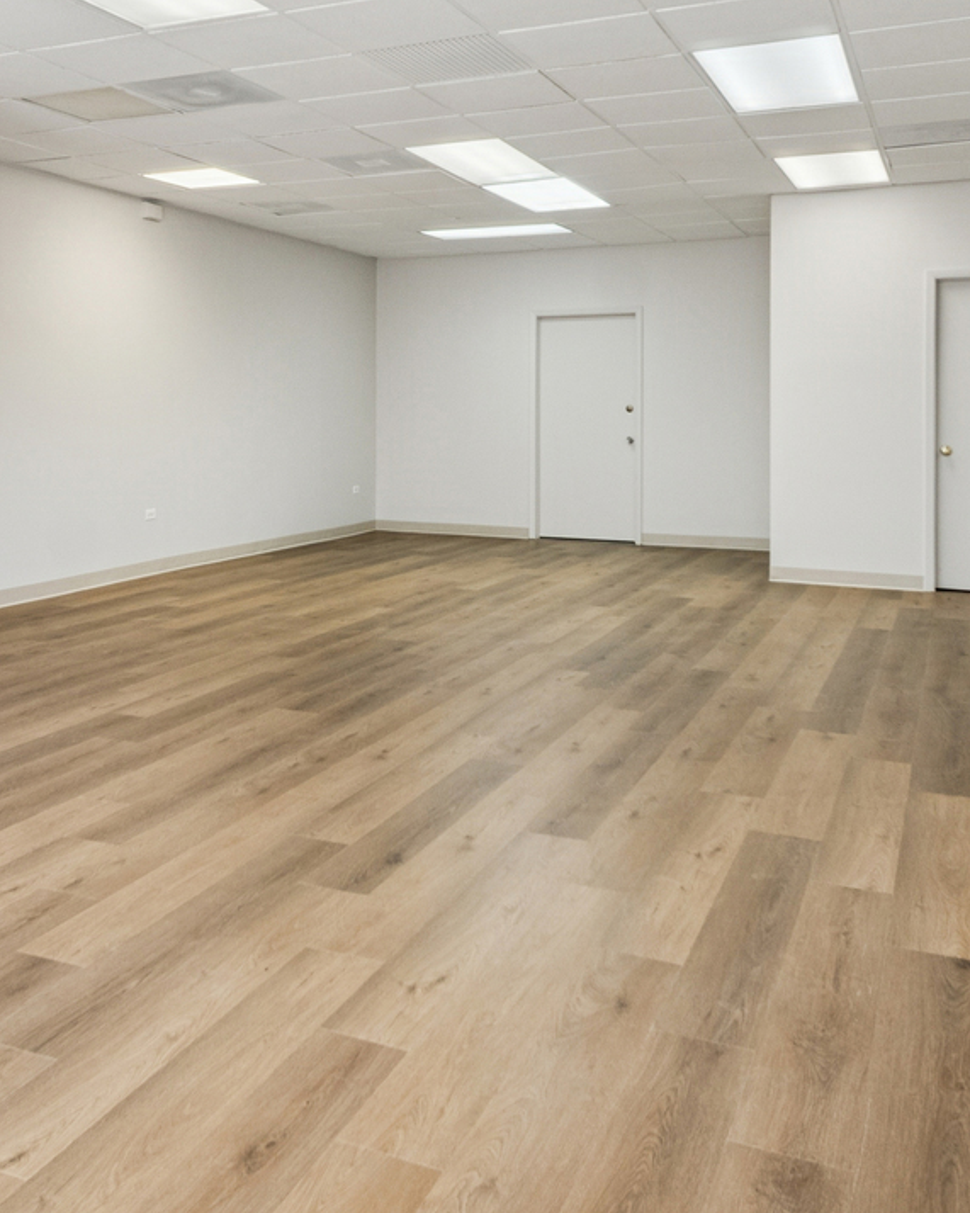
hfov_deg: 45.4
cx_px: 360
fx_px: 1149
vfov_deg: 54.6
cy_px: 406
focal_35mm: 32
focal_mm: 10
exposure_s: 1/30
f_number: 8
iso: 400
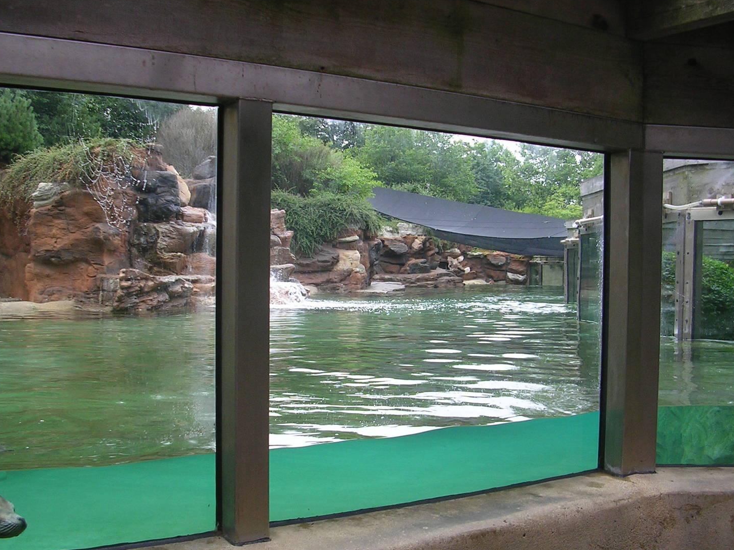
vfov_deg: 34.3
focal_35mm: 42
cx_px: 351
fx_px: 891
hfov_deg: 44.8
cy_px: 272
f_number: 2.8
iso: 50
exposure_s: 1/105
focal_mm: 5.8
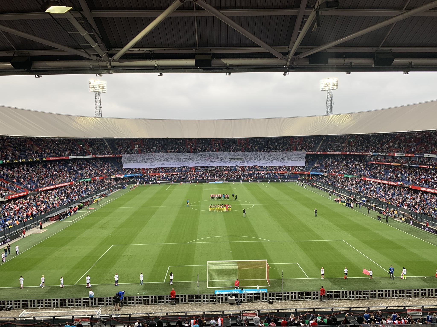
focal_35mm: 26
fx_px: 328
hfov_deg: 67.3
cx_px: 218
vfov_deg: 53.1
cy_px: 164
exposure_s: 1/362
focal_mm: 4.25
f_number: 1.8
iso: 25
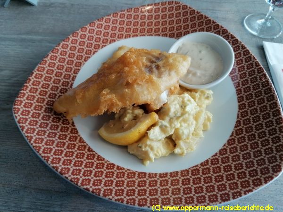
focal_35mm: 27
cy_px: 106
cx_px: 142
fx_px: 221
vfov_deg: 51.4
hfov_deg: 65.3
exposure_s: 1/100
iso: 100
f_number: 1.8
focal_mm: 4.75
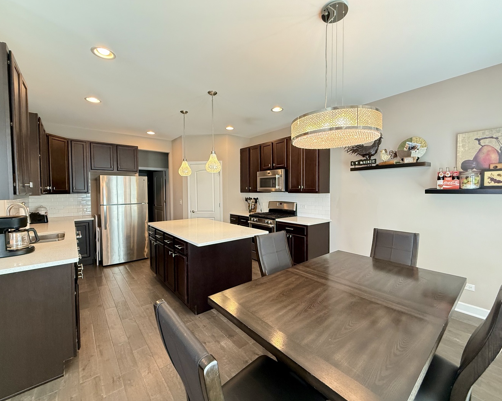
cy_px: 198
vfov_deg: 84.0
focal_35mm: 15
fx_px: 223
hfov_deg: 96.8
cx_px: 250
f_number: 2.2
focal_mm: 2.22
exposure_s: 1/60
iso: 320
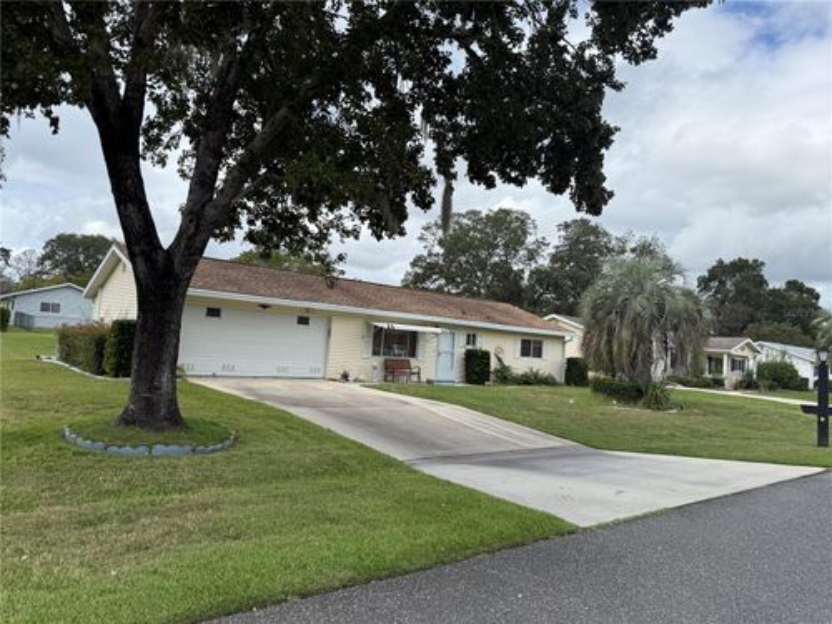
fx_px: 577
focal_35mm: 24
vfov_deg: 56.8
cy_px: 312
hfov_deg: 71.6
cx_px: 416
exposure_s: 1/3425
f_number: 1.78
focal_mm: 6.76
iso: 80
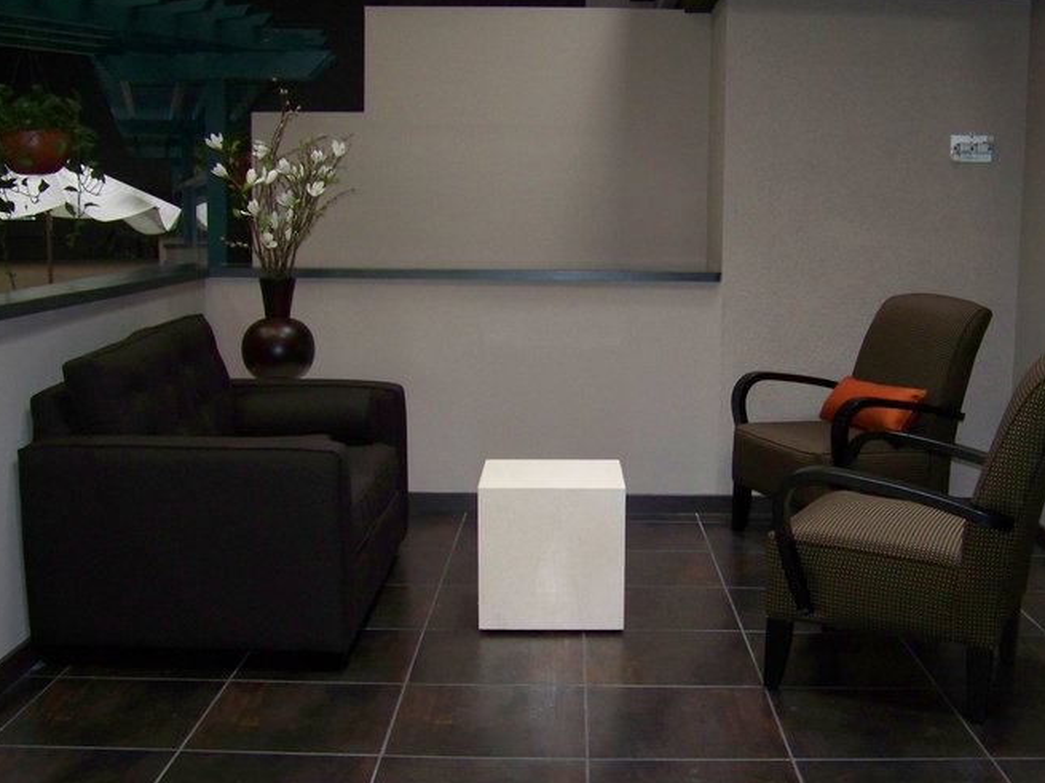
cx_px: 554
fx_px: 1328
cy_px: 419
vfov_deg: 32.9
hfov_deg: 42.9
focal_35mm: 44
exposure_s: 1/30
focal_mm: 5.85
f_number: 2.8
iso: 200
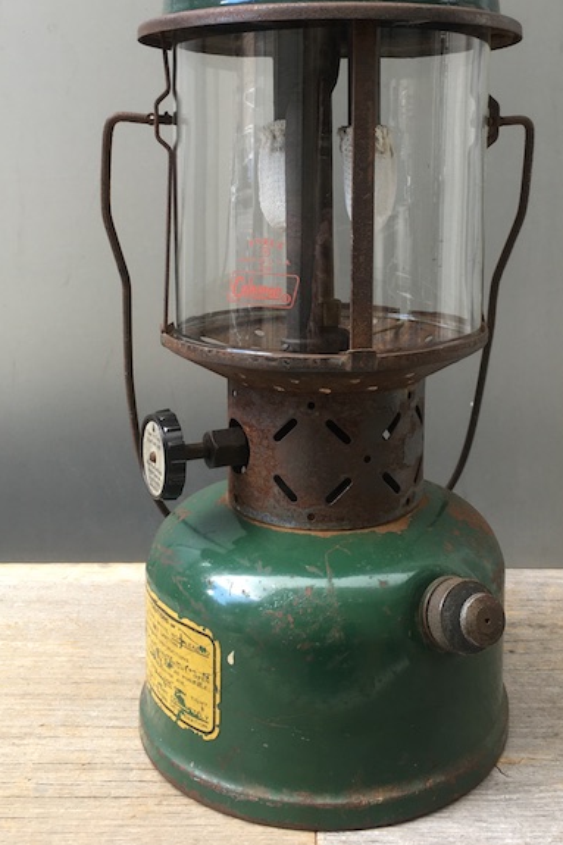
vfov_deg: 45.6
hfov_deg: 31.8
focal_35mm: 42
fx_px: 986
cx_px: 332
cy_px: 276
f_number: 2.2
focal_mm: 4.15
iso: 40
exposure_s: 1/120
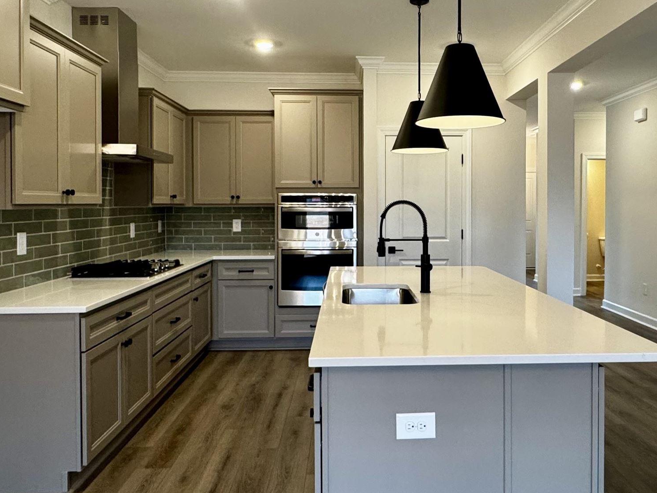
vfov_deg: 48.1
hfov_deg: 61.4
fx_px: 550
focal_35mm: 29
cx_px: 374
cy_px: 211
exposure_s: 1/120
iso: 250
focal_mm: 2.22
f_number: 2.2
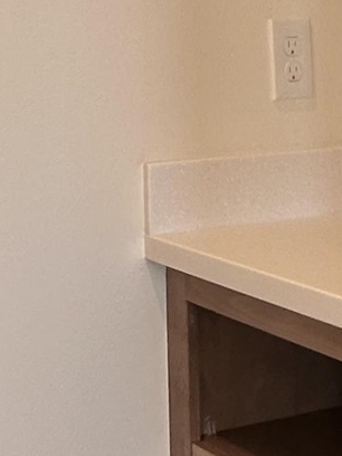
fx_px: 1041
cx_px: -156
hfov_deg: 17.0
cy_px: -49
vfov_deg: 23.2
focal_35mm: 79
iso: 64
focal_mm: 2.22
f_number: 2.2
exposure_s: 1/99
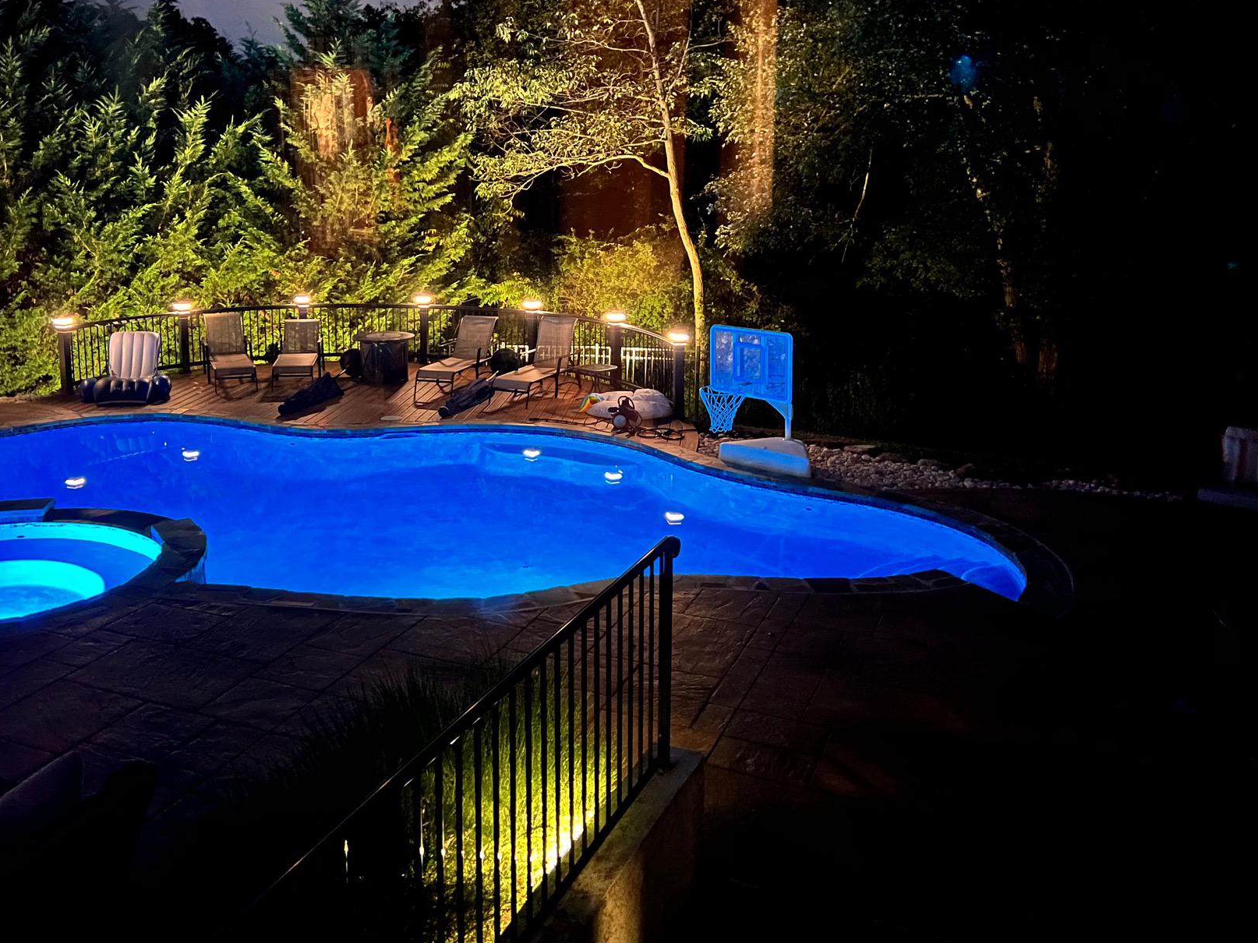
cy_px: 377
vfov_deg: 42.7
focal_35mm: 33
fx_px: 1199
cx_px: 466
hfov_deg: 54.7
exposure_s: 1/5
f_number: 1.5
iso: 1250
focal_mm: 5.7
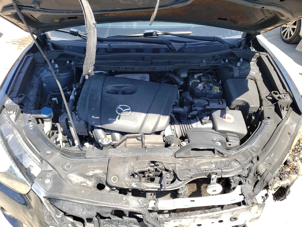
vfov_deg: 53.1
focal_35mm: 26
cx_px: 151
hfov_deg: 67.3
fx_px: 227
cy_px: 114
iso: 50
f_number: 1.5
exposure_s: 1/500
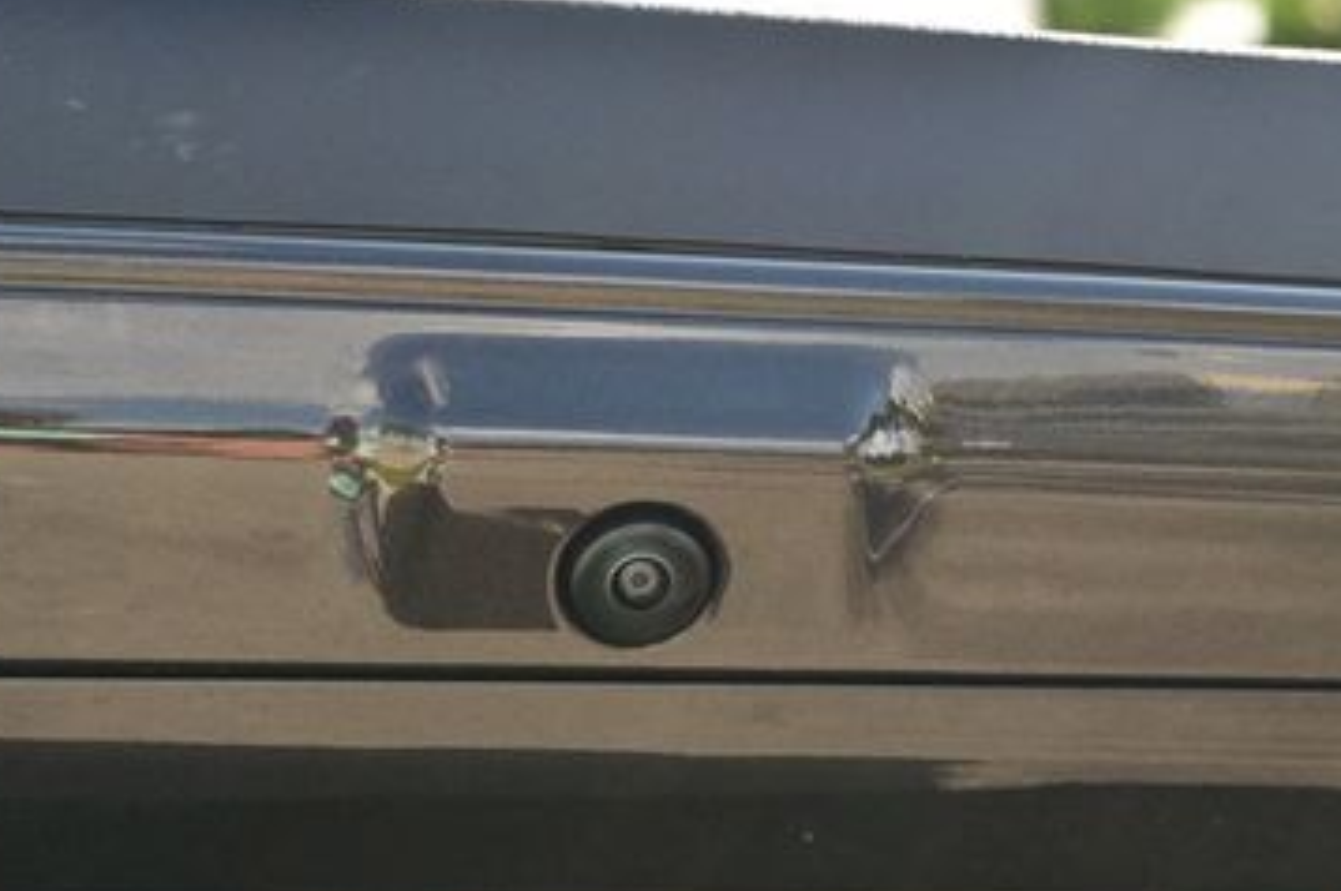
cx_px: 1142
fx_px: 3494
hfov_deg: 21.4
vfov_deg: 14.5
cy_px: 483
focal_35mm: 94
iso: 100
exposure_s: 1/160
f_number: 6.3
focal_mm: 35
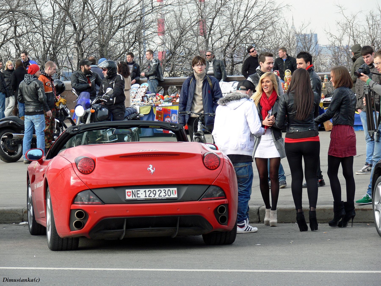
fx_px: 1915
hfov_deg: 11.4
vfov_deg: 8.5
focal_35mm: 174
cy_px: 143
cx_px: 190
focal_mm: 36.9
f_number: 5
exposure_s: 1/100
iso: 80
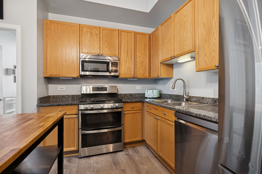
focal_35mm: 18
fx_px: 127
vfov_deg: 68.9
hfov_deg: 91.6
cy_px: 87
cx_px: 131
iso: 200
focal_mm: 17.5
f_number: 8
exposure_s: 1/15
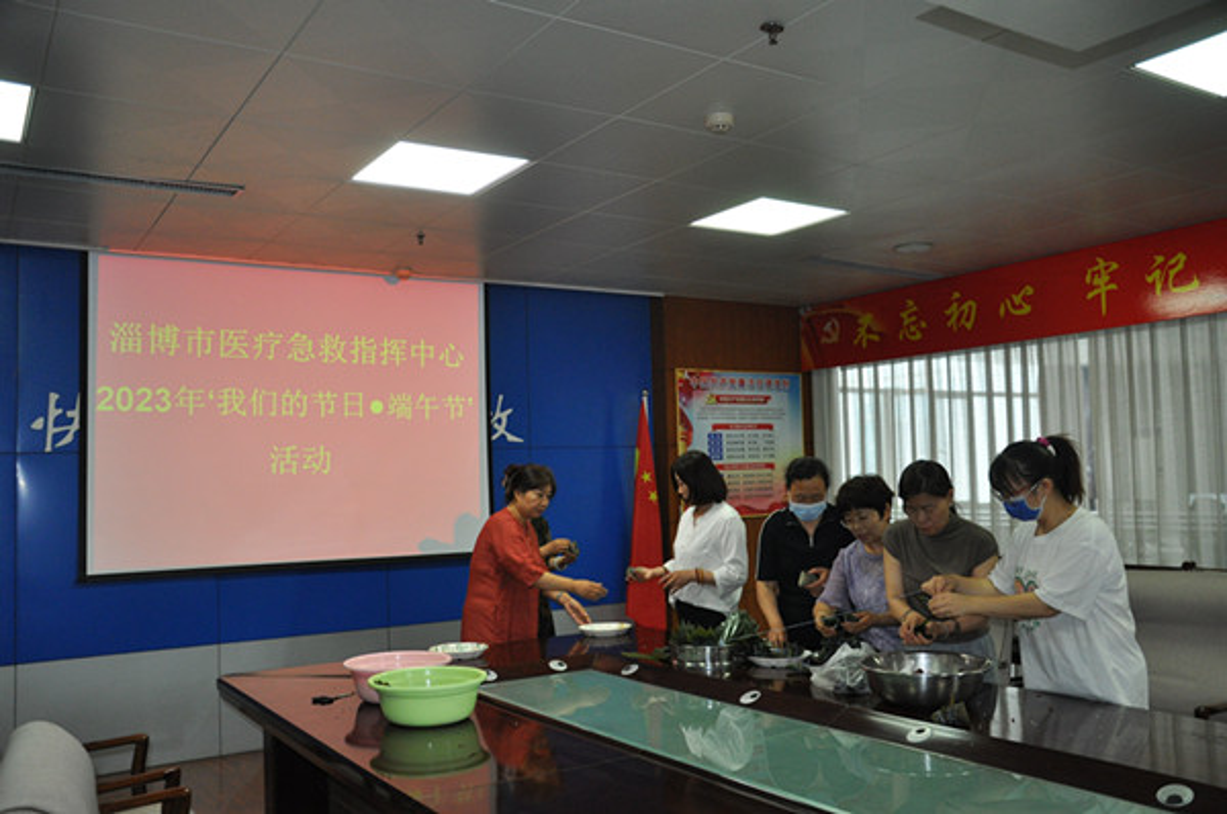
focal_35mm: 32
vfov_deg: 41.6
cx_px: 614
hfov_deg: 59.6
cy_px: 407
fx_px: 1072
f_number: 3.8
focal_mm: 21
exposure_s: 1/125
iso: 800
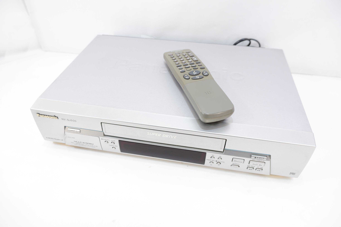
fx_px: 218
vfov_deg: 55.0
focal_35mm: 23
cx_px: 170
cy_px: 114
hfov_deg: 76.1
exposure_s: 1/58
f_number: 3.5
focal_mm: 15
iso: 200
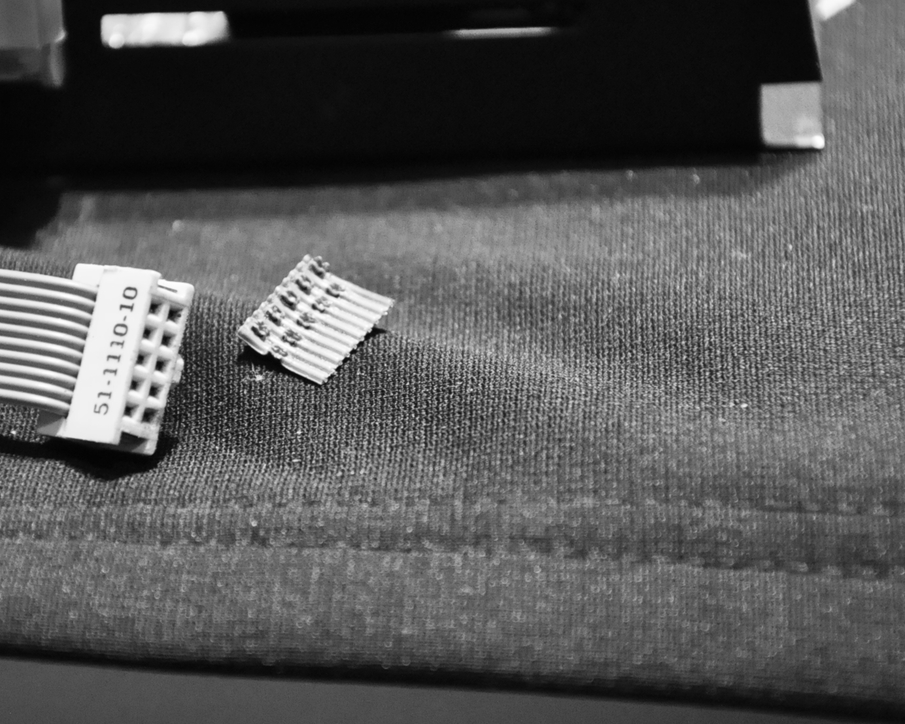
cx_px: 290
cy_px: 356
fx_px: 6126
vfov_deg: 6.8
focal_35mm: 229
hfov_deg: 8.4
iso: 3200
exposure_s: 1/60
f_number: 5.6
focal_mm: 105
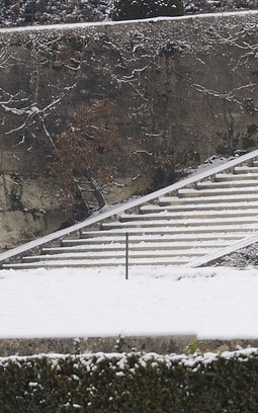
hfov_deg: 1.9
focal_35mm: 680
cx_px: 727
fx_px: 7650
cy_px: 49
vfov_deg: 3.1
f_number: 6.3
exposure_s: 1/160
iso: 400
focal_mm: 170
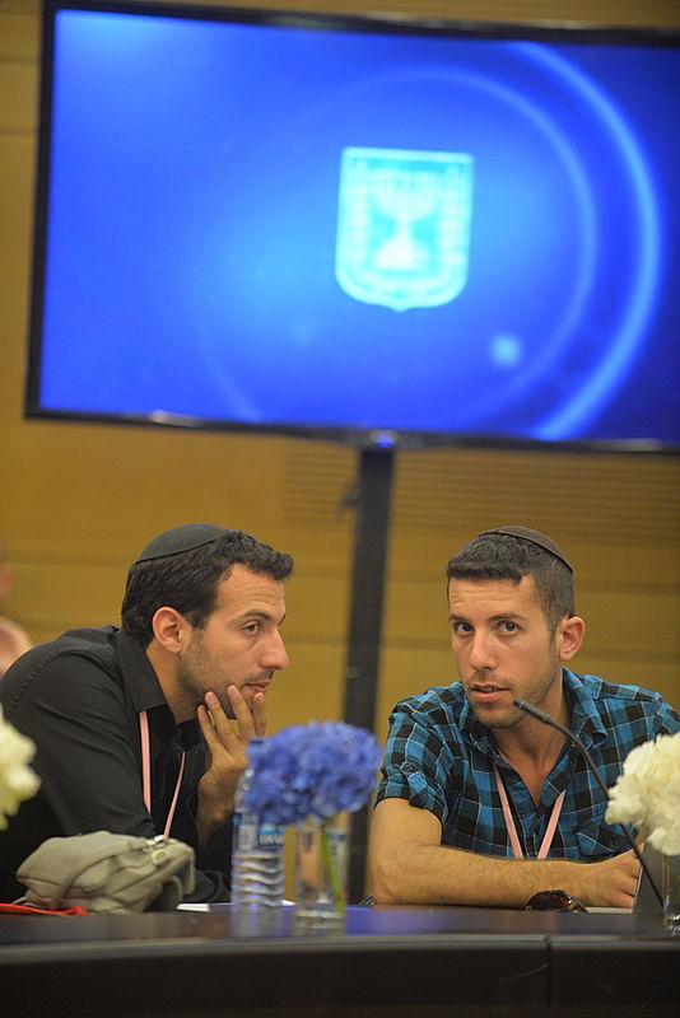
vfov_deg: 11.4
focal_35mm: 180
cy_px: 509
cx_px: 340
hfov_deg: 7.6
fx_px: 5095
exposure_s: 1/160
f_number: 2.8
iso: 2000
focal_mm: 180
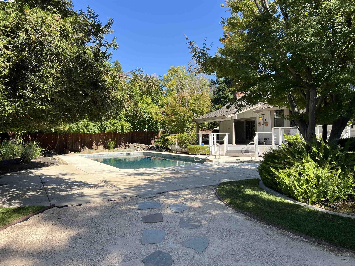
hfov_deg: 67.3
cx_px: 178
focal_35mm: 26
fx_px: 267
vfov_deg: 53.1
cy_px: 133
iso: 50
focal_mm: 5.7
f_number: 1.5
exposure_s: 1/1597
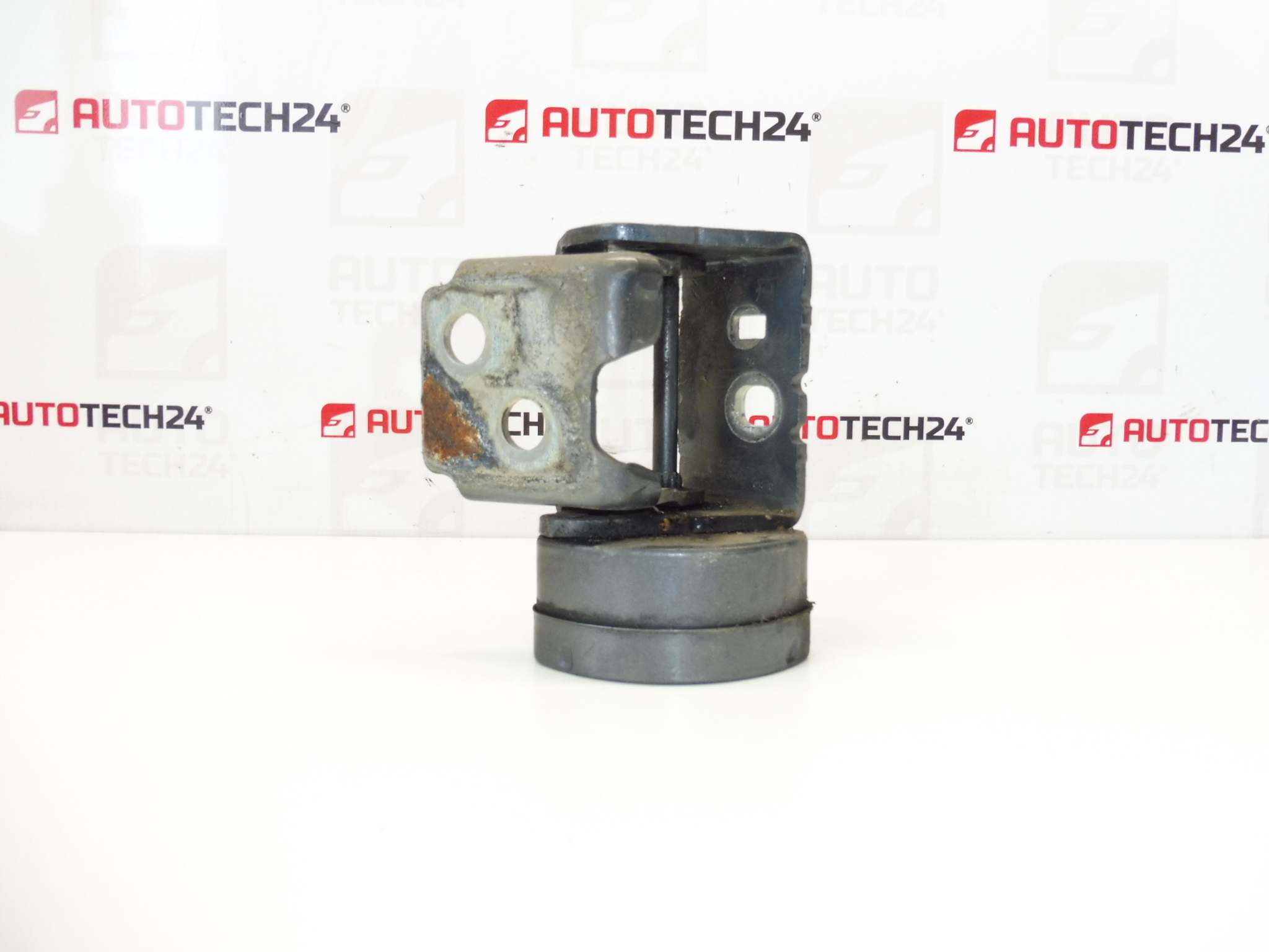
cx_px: 634
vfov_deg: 56.8
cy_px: 476
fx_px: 880
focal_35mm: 24
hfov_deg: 71.6
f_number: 3.5
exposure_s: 1/80
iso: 200
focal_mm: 4.3
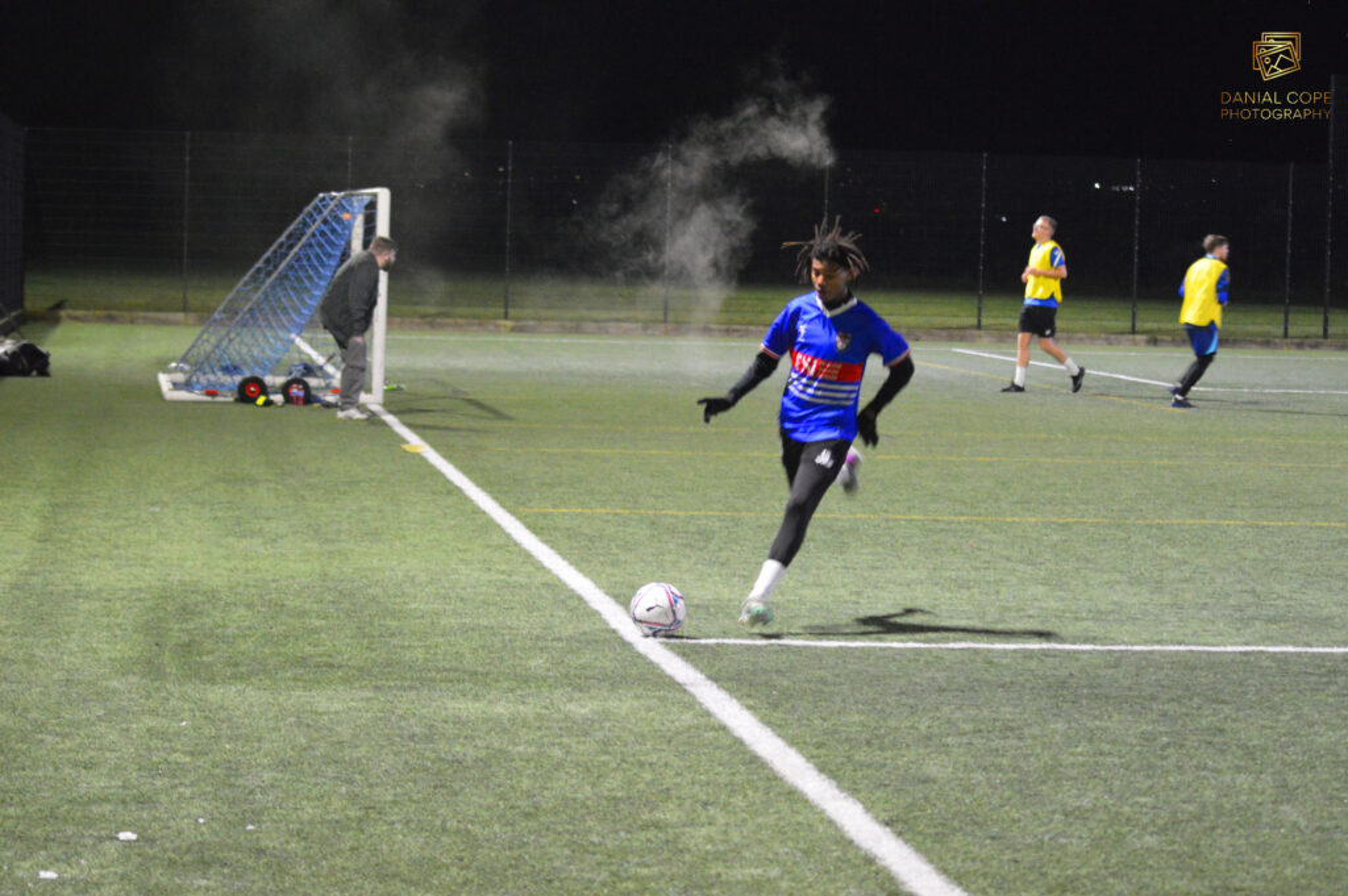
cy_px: 448
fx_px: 3928
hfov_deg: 19.5
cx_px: 674
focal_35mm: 105
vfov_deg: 13.0
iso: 3200
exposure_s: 1/80
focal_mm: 70
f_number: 4
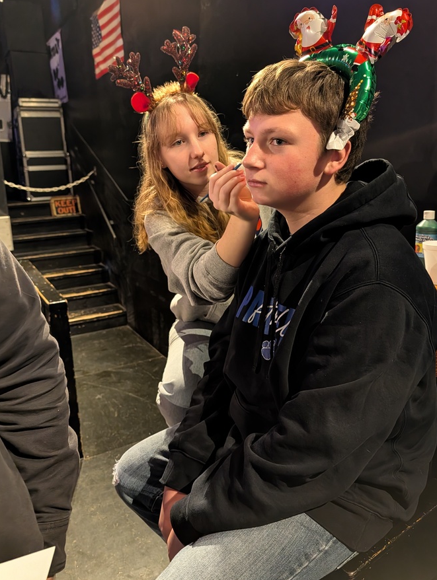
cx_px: 236
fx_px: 470
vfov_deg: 63.1
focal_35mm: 28
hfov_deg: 49.8
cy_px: 247
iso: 1964
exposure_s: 1/60
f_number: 1.68
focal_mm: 6.9
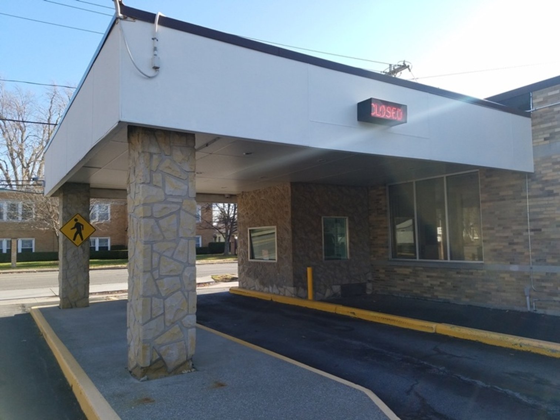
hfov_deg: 67.3
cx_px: 280
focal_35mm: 26
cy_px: 210
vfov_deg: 53.1
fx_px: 421
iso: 50
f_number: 1.7
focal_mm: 4.2
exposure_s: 1/848
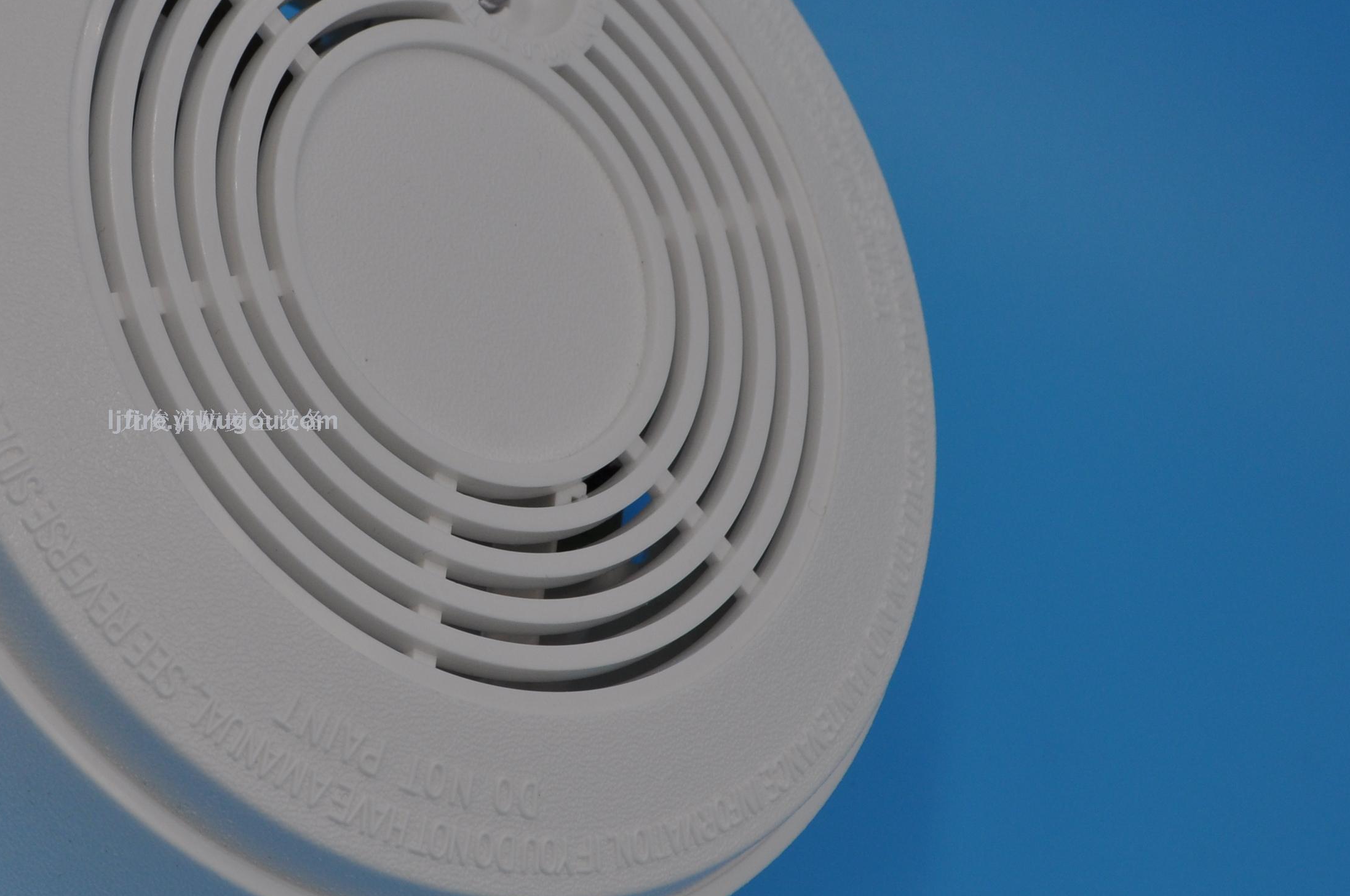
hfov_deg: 23.5
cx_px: 223
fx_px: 3183
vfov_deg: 16.0
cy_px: 419
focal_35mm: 85
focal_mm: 29
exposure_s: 1/320
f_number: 9
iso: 200
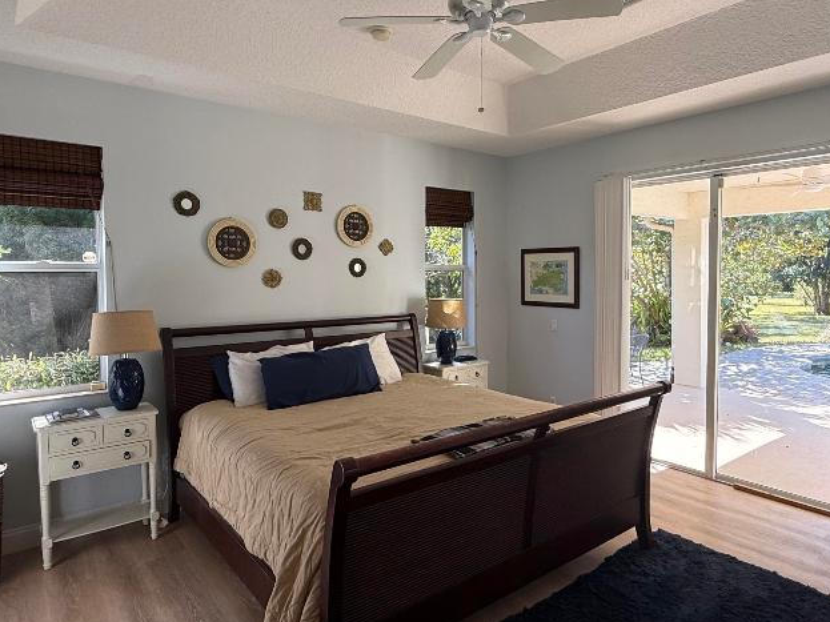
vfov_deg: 58.8
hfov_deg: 73.7
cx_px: 462
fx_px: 551
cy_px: 298
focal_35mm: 23
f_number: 2.2
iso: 50
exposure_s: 1/107
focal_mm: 2.22
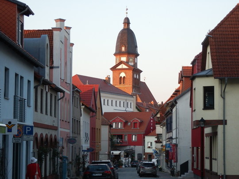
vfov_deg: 15.2
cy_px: 90
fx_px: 670
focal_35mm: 97
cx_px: 120
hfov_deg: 20.2
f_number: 4.9
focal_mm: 17.3
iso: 250
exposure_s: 1/125
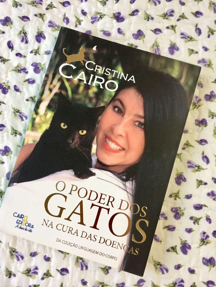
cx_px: 108
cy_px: 144
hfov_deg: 48.2
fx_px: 241
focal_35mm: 29
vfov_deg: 61.7
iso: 125
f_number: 2.2
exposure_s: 1/30
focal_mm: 4.15
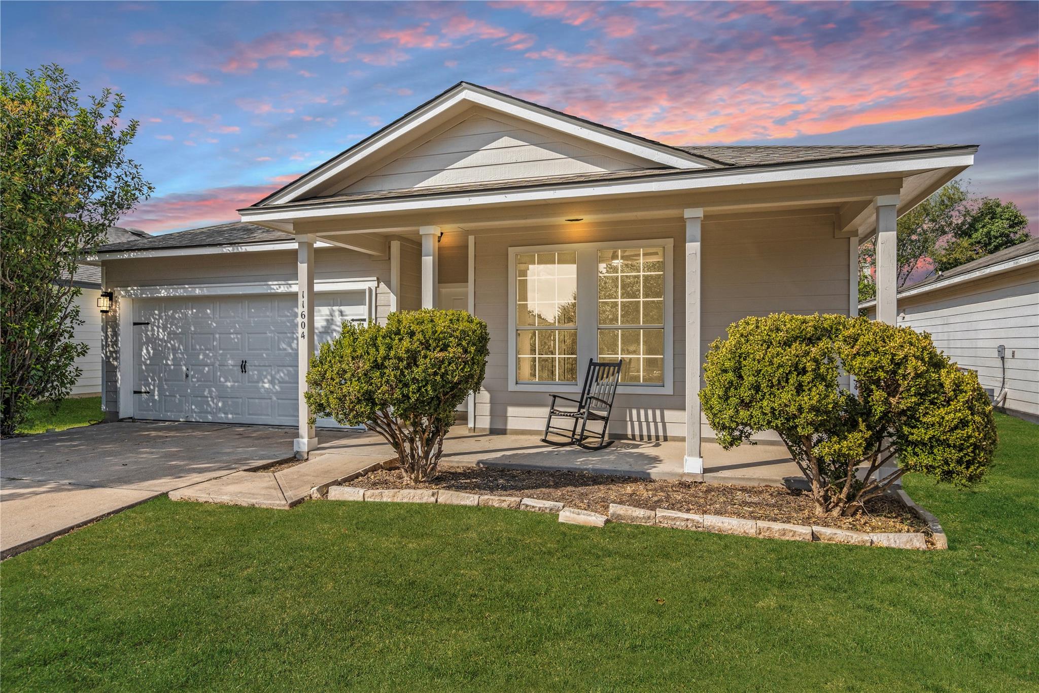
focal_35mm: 21
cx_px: 520
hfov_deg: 81.2
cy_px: 346
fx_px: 606
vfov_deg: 59.5
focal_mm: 21
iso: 320
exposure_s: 1/1000
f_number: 8
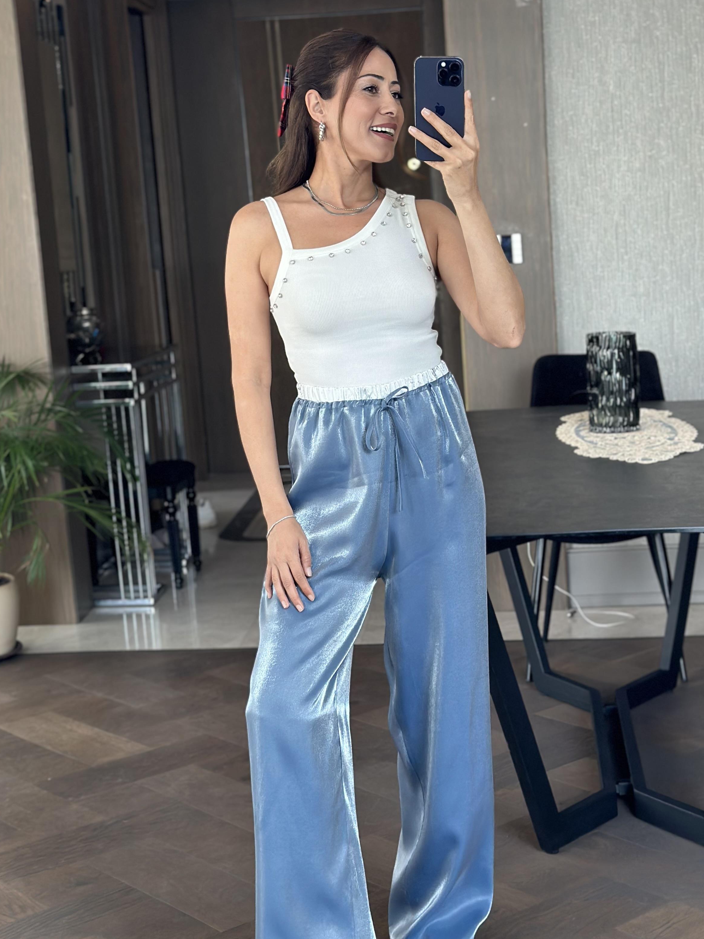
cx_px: 360
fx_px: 1681
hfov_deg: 23.6
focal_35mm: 62
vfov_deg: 31.2
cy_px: 484
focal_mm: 6.86
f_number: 1.78
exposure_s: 1/68
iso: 125
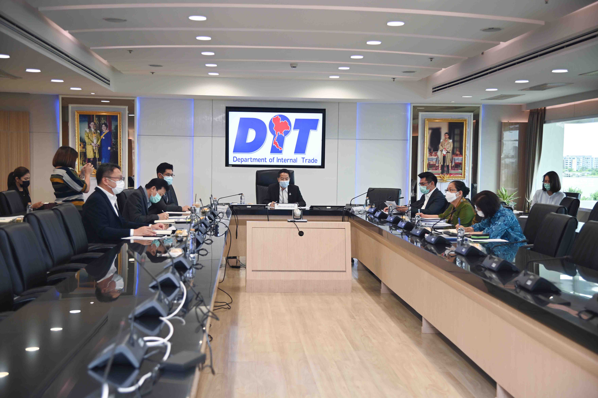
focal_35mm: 48
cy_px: 199
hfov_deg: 41.1
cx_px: 299
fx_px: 797
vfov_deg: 28.0
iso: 280
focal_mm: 48
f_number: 4
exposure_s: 1/60
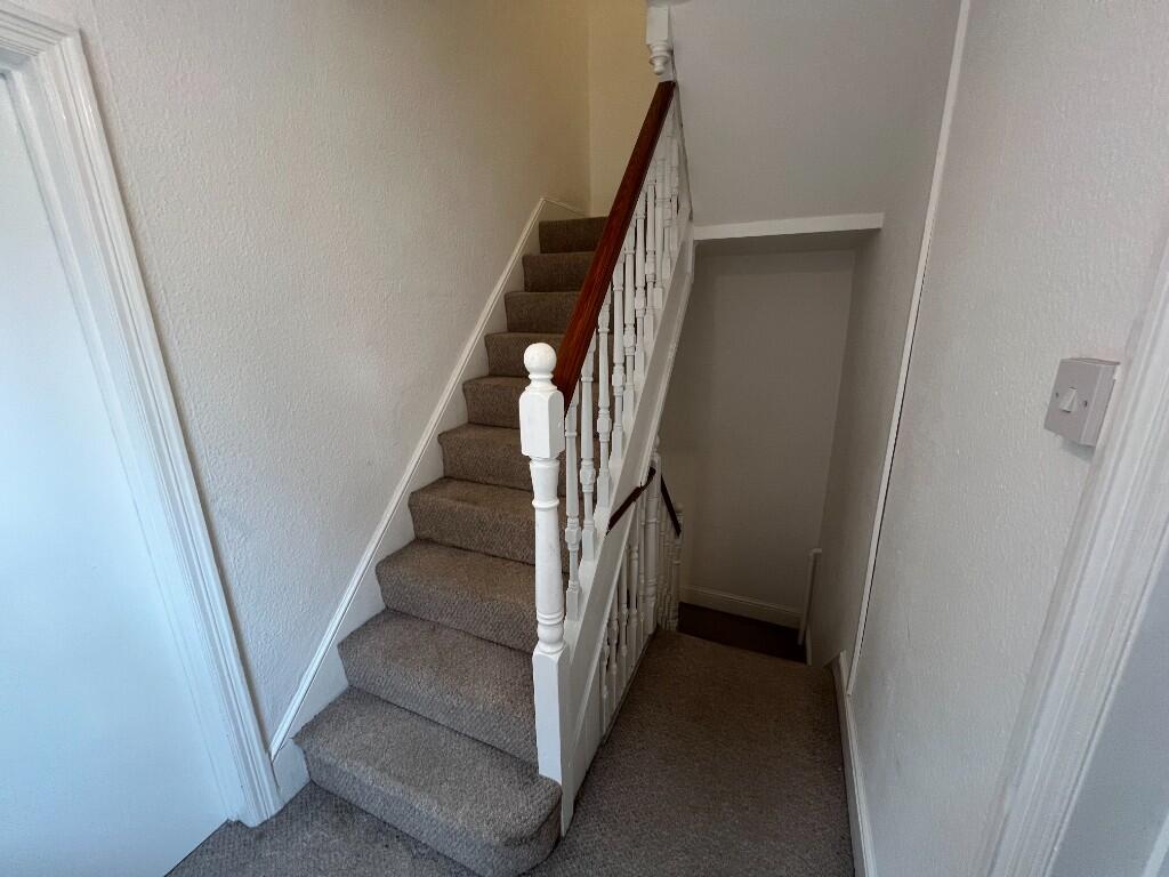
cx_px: 584
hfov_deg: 106.2
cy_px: 438
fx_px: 439
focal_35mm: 13
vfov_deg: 89.9
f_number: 1.8
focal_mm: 1.57
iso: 200
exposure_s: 1/50
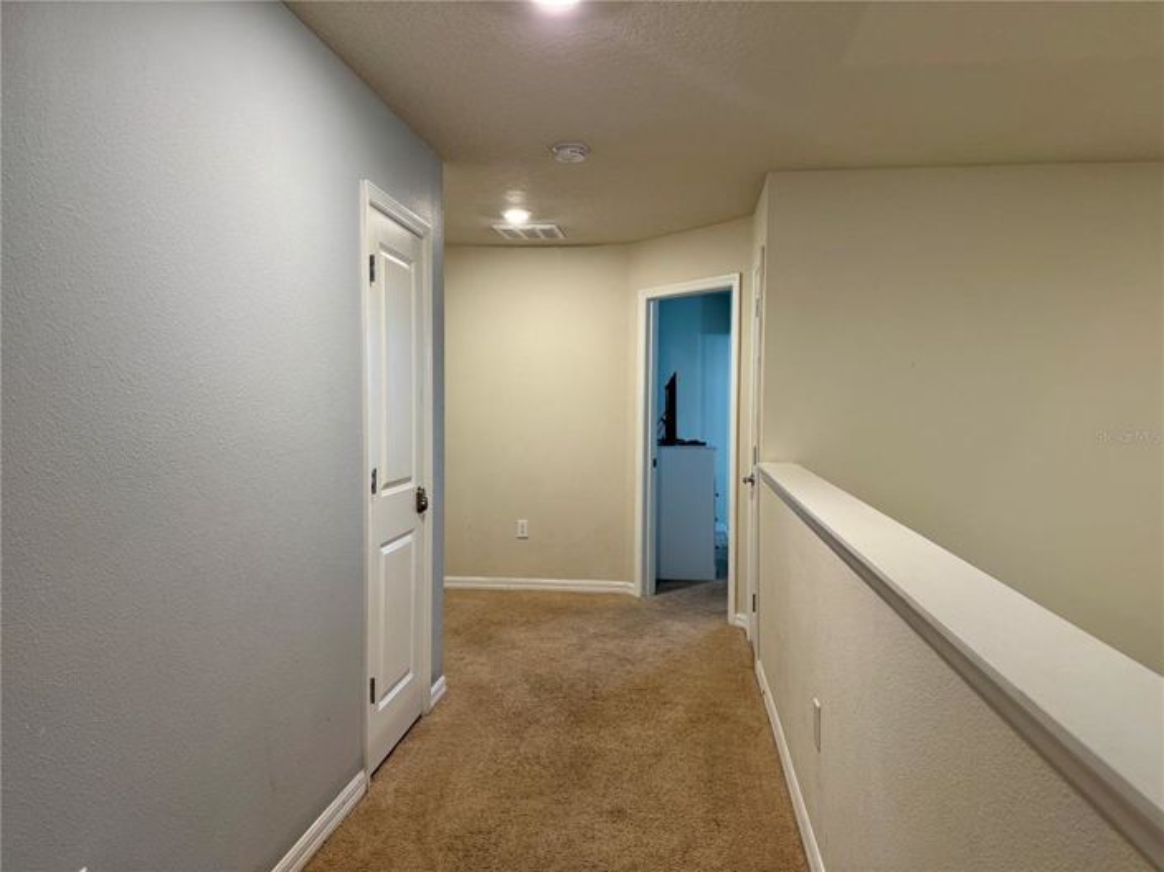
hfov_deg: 71.6
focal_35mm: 24
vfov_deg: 56.8
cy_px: 436
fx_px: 807
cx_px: 582
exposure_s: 1/60
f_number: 1.78
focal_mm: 6.76
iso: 125
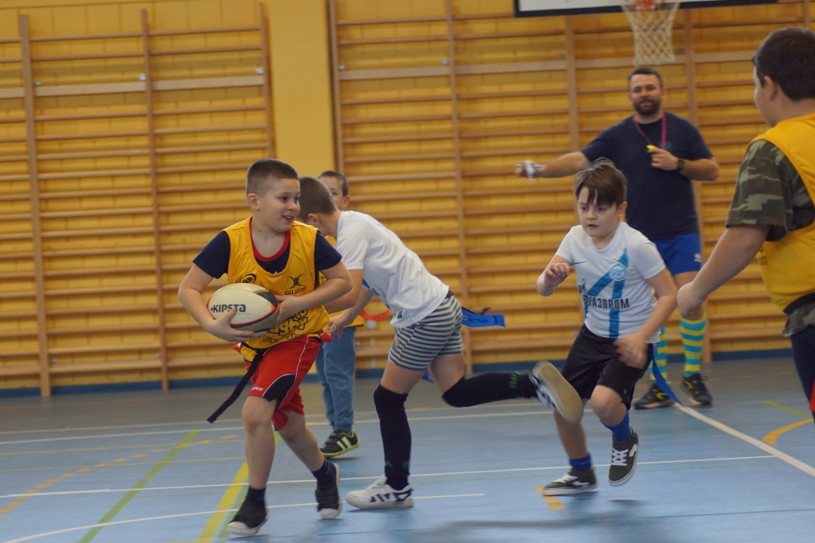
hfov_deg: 16.1
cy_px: 272
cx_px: 408
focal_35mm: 128
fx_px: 2887
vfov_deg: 10.8
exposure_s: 1/160
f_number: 4
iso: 1250
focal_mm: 85
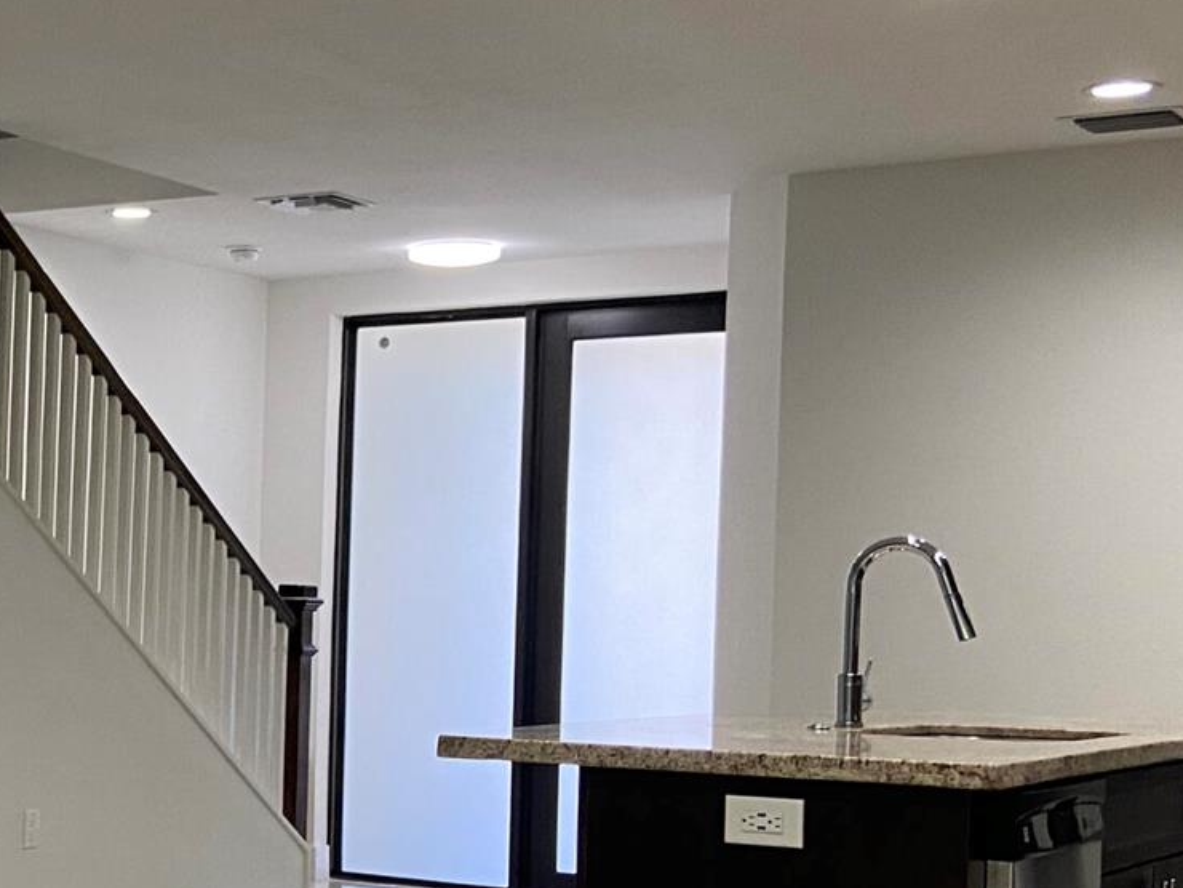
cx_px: -165
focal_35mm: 72
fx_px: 2461
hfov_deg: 24.9
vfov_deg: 20.3
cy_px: 654
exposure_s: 1/60
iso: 100
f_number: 1.8
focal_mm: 4.25
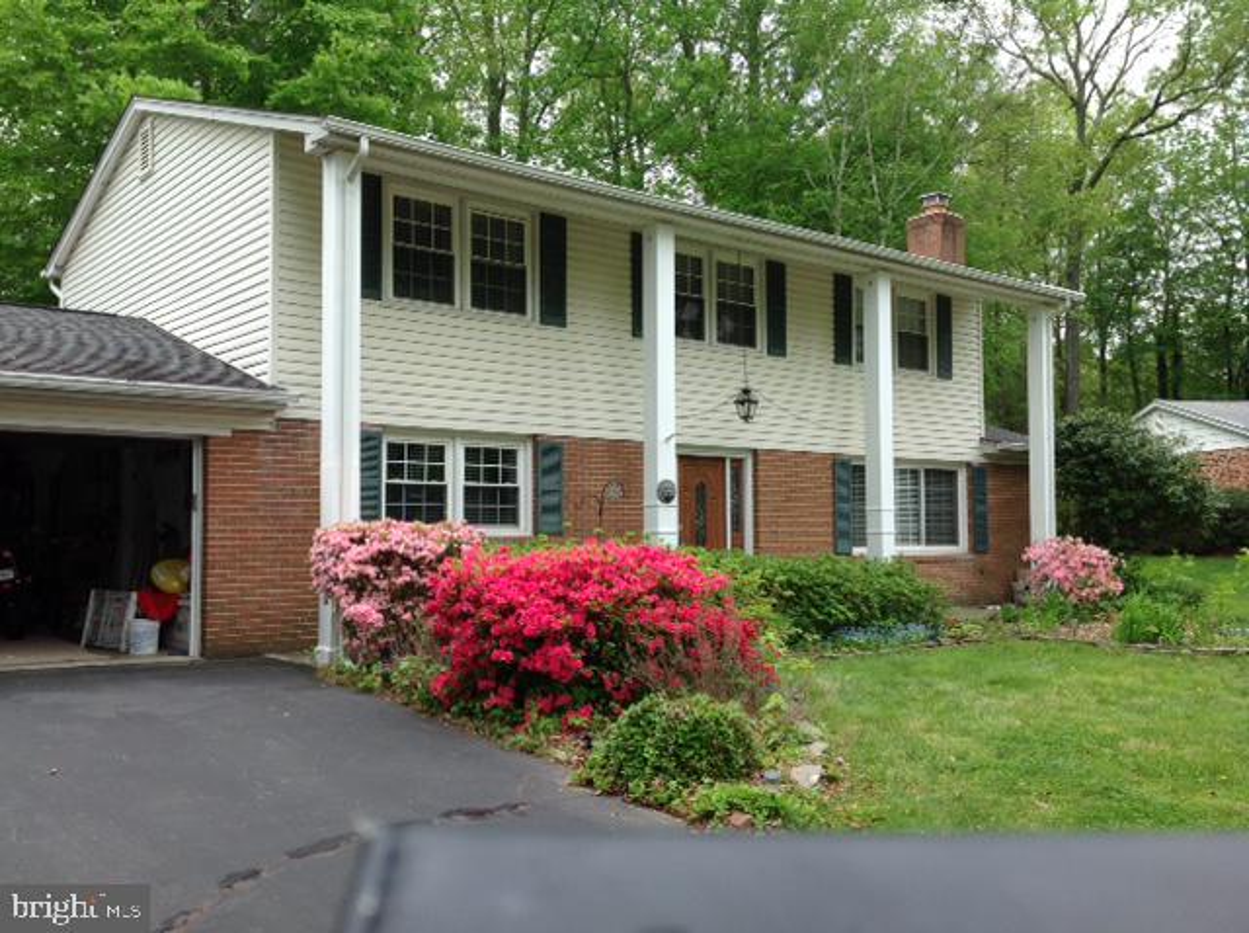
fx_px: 1261
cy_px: 466
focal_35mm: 35
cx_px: 624
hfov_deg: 52.7
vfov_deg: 40.6
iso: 50
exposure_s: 1/630
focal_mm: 4.28
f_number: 2.4
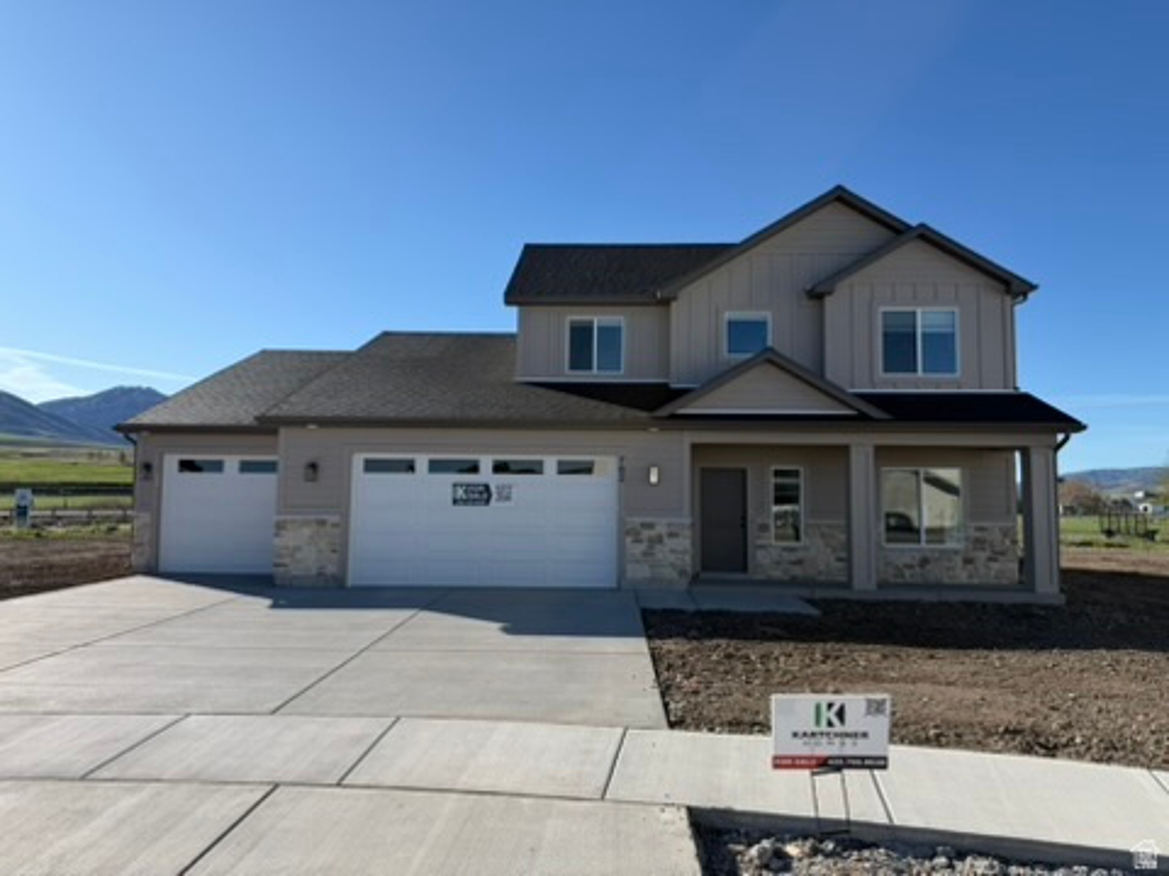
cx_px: 584
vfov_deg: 56.8
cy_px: 438
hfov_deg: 71.6
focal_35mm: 24
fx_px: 810
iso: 80
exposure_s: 1/4673
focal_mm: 6.76
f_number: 1.78
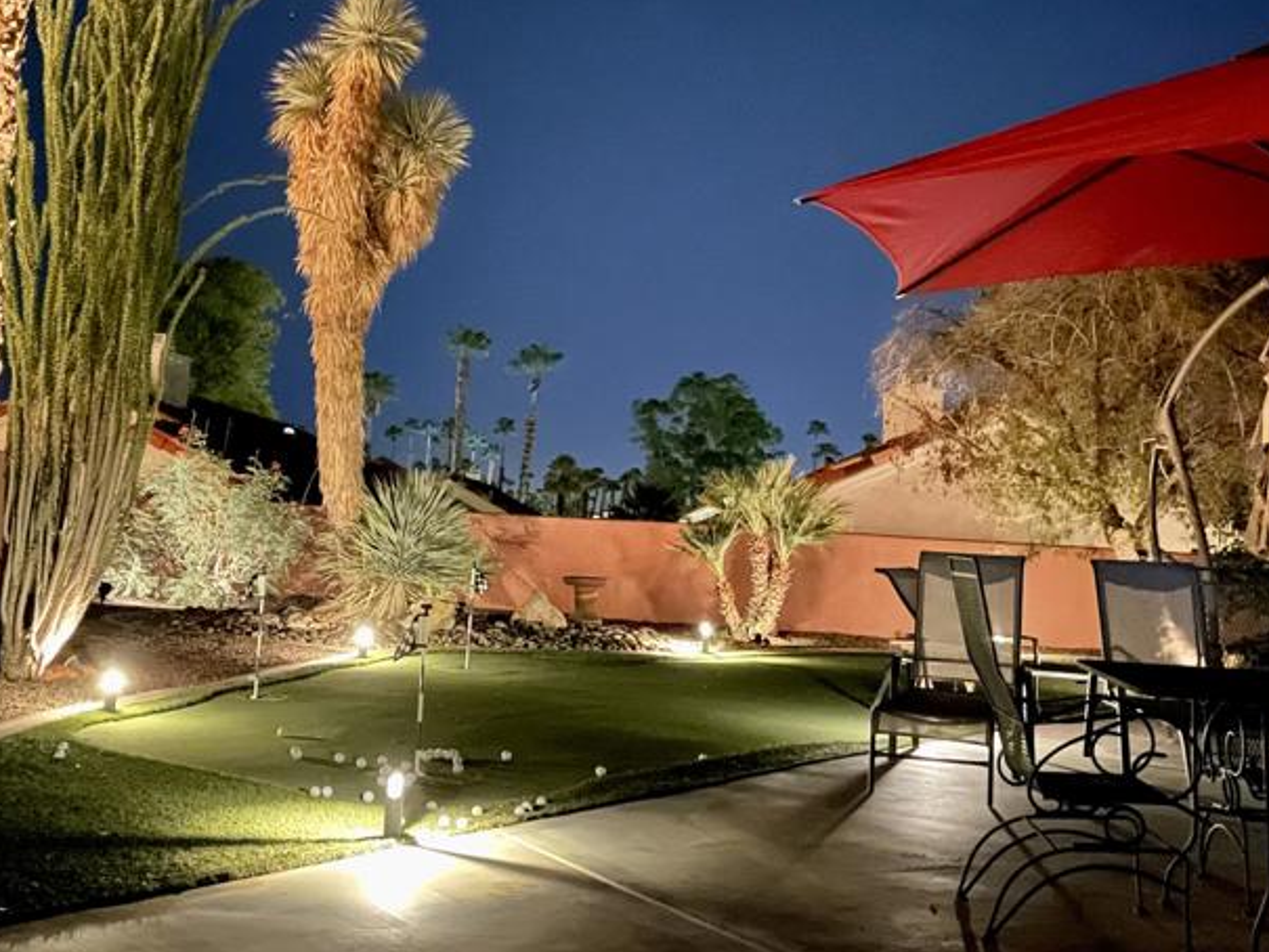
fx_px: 1613
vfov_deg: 32.6
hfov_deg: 42.7
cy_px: 317
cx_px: 489
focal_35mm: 44
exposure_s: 1/4
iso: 2000
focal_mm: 4.2
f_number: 1.6
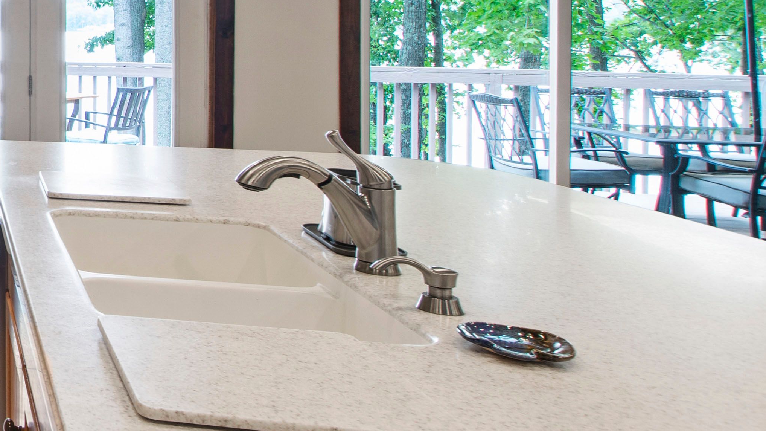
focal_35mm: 43
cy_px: 39
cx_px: -272
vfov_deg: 26.7
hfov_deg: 32.6
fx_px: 873
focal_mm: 10
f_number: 8
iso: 100
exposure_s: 1
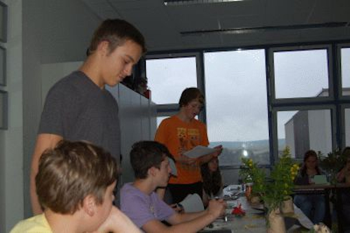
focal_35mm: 51
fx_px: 496
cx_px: 175
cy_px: 116
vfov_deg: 26.5
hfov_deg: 38.9
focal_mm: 34
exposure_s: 1/500
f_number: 5.6
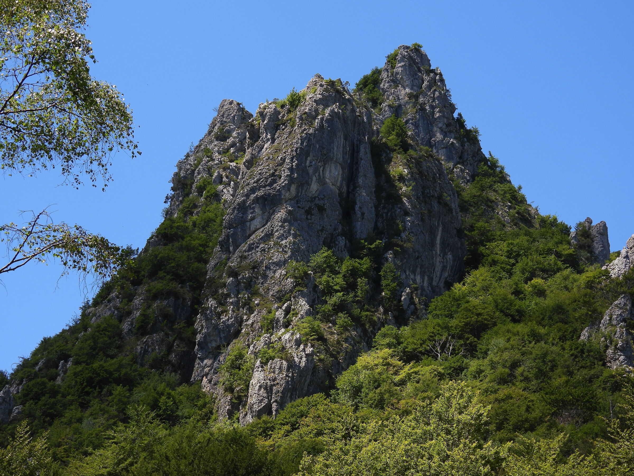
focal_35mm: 85
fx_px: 1557
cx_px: 317
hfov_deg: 23.0
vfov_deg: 17.4
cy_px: 238
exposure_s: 1/640
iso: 100
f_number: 4
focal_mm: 15.2
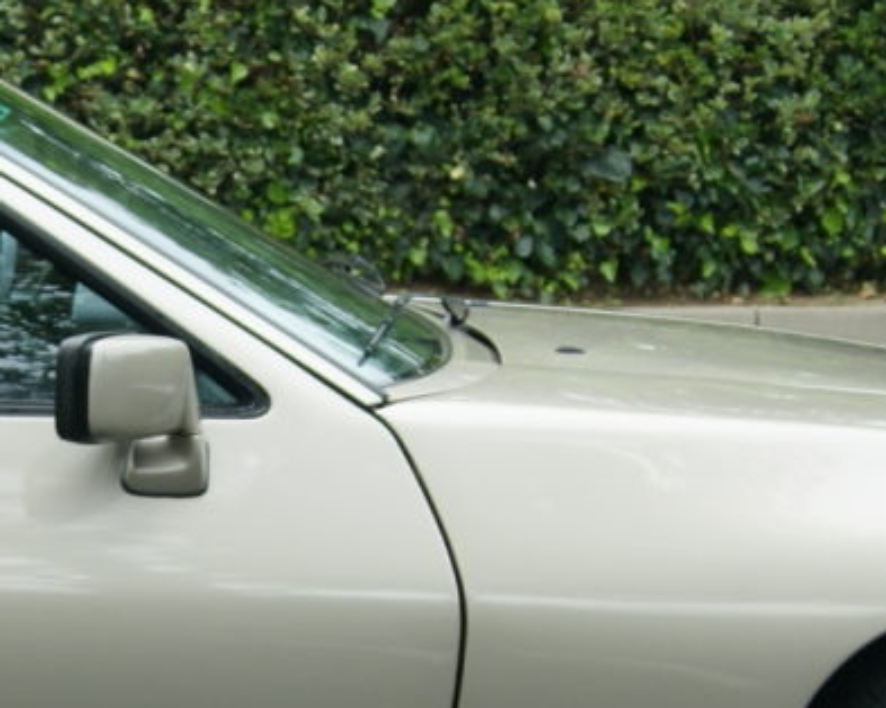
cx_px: -90
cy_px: 592
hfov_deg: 10.8
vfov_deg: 8.8
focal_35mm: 176
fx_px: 4613
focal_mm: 24
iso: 100
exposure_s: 1/60
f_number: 6.3
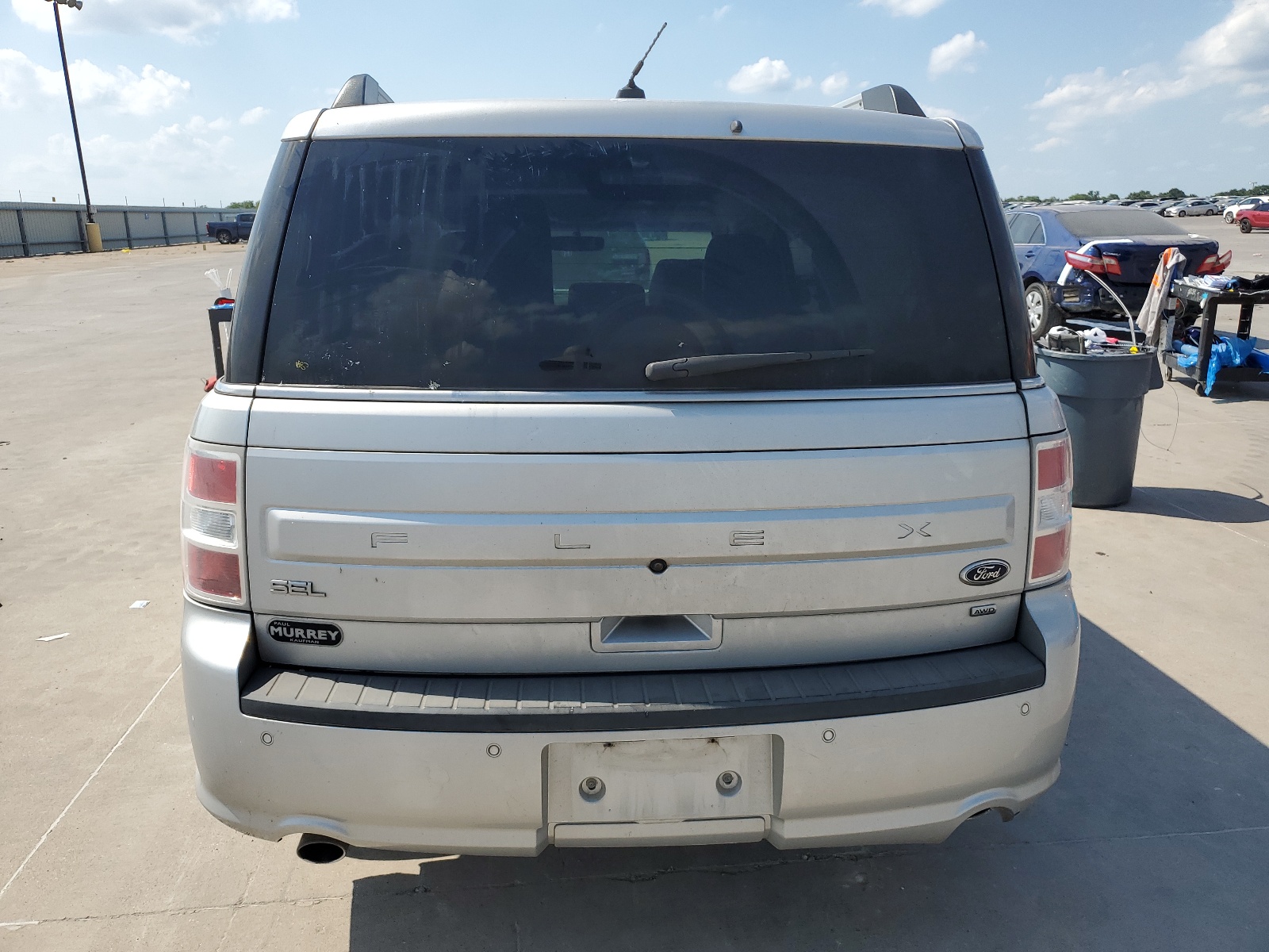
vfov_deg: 53.1
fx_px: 953
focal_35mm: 26
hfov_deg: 67.3
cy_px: 476
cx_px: 634
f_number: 1.5
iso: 50
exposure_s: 1/3333
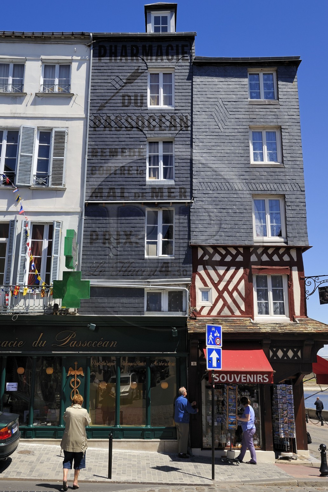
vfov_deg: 57.2
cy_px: 243
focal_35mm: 33
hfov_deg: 40.0
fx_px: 451
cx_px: 164
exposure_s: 1/200
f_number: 13
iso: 200
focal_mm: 32
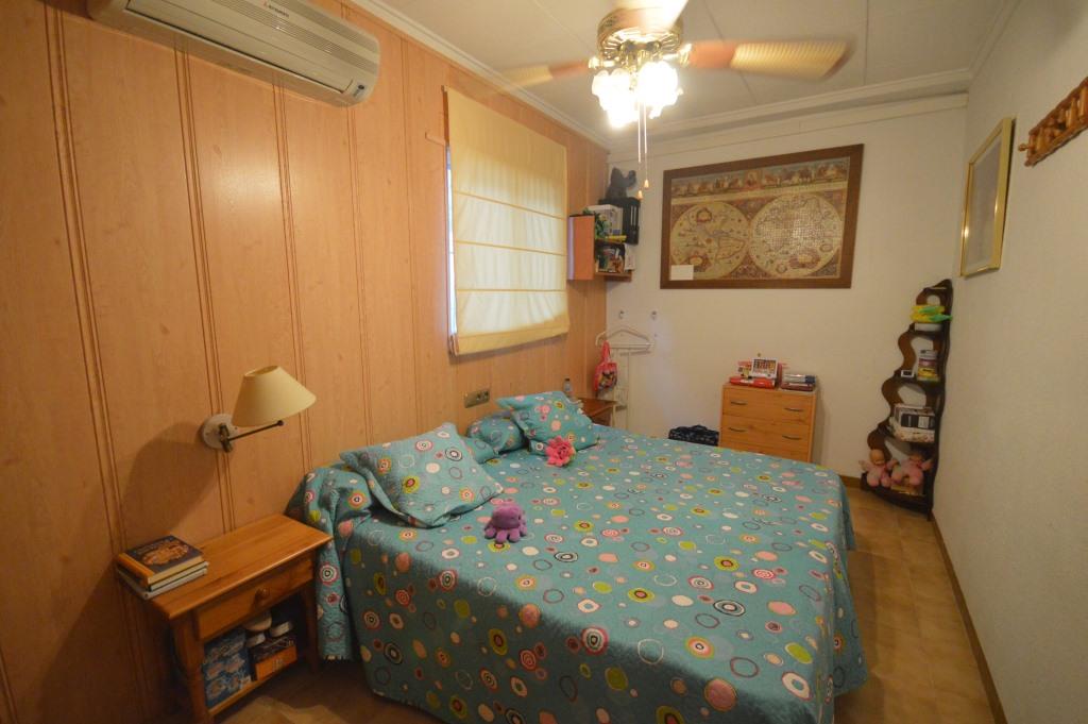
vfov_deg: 77.2
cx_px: 544
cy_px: 362
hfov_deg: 100.4
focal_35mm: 15
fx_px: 453
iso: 3200
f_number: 4
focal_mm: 10
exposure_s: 1/40
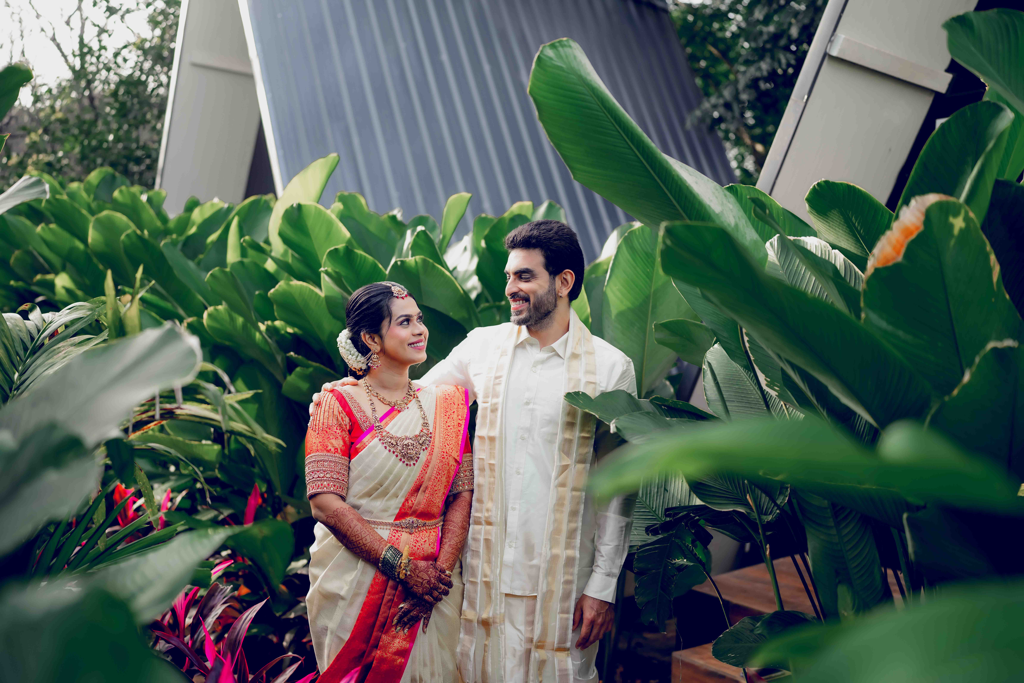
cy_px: 342
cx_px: 512
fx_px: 995
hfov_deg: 54.4
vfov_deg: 37.9
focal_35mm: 35
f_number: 1.4
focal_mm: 35
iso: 160
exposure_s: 1/500
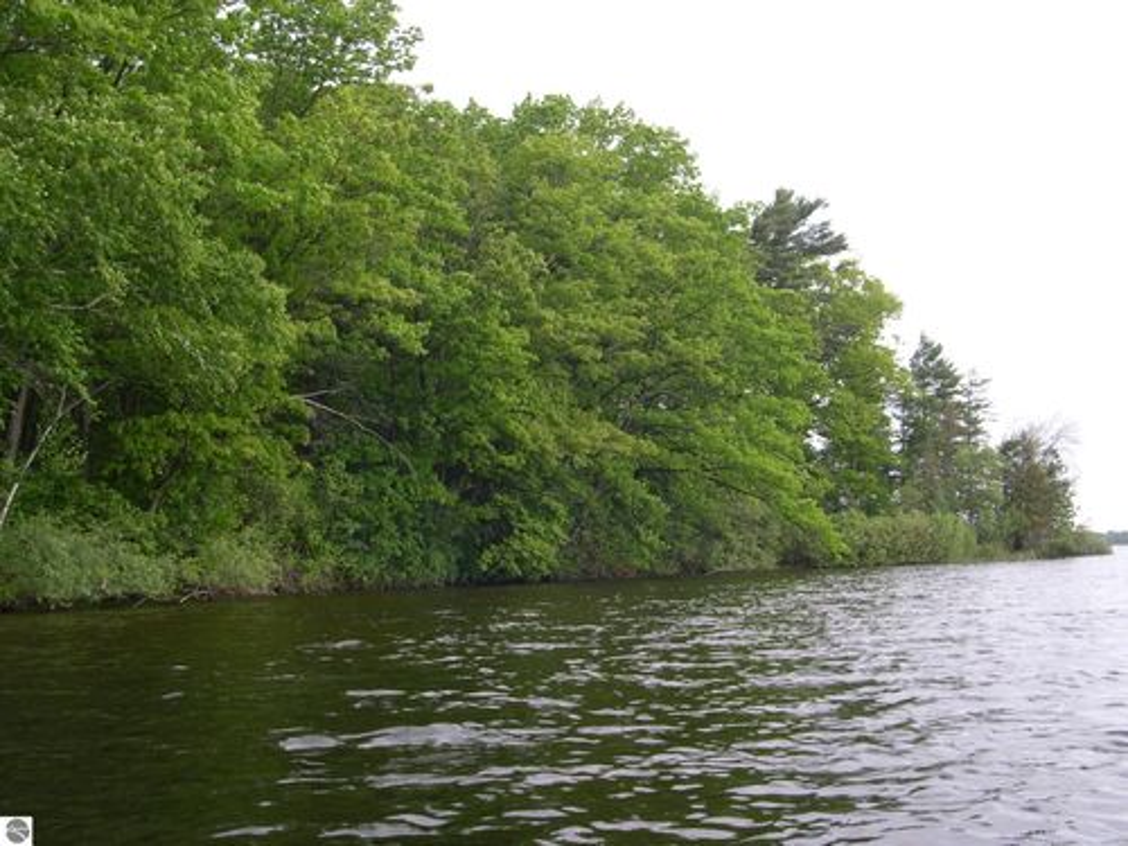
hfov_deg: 49.0
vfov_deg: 37.7
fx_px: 1238
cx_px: 564
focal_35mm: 38
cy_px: 423
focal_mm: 8
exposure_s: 1/69.7
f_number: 7.6
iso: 100
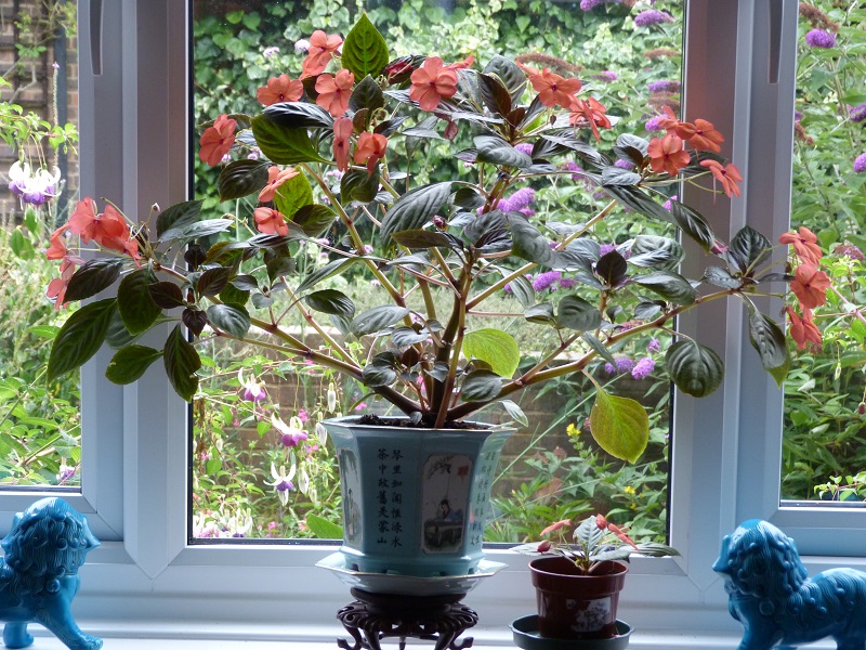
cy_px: 325
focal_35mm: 80
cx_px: 433
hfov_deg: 24.4
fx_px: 2001
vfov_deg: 18.4
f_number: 3.4
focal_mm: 14.5
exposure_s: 1/60
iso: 250
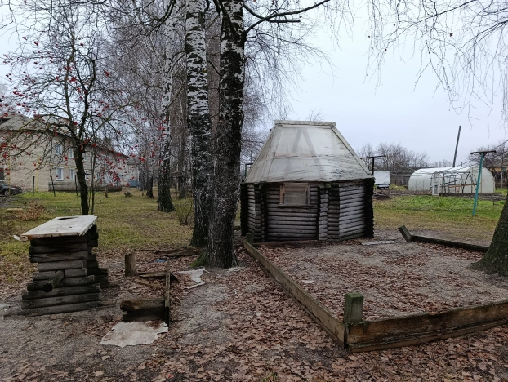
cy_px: 191
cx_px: 254
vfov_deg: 59.0
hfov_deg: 73.9
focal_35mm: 23
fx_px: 338
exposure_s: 1/100
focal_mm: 6.11
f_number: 1.65
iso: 195
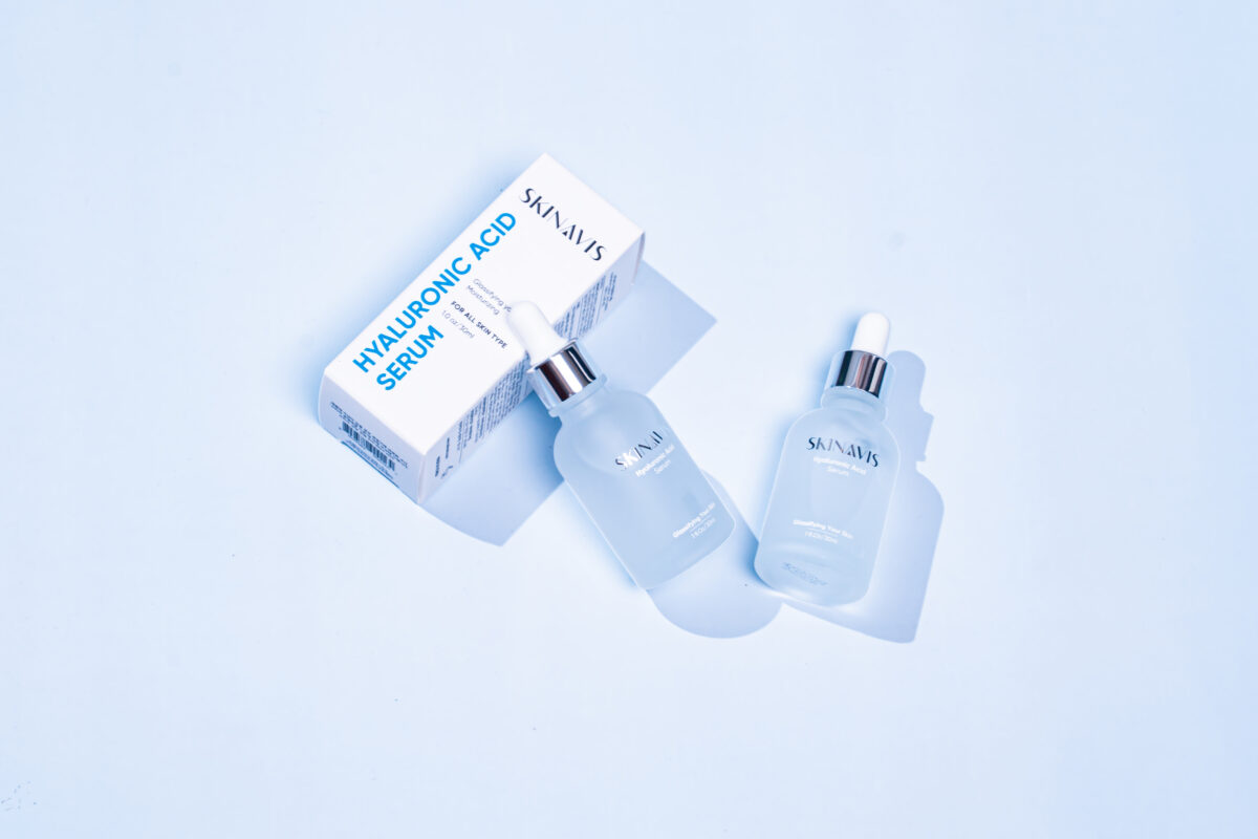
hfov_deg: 19.5
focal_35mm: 105
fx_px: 3669
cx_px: 629
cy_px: 420
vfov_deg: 13.0
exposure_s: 1/25
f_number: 10
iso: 125
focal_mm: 70
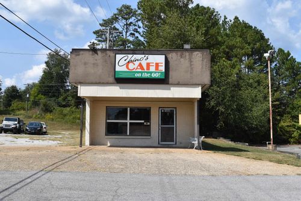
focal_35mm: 40
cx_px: 150
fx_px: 339
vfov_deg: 33.1
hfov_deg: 47.9
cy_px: 100
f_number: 10
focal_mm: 27
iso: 200
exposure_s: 1/400
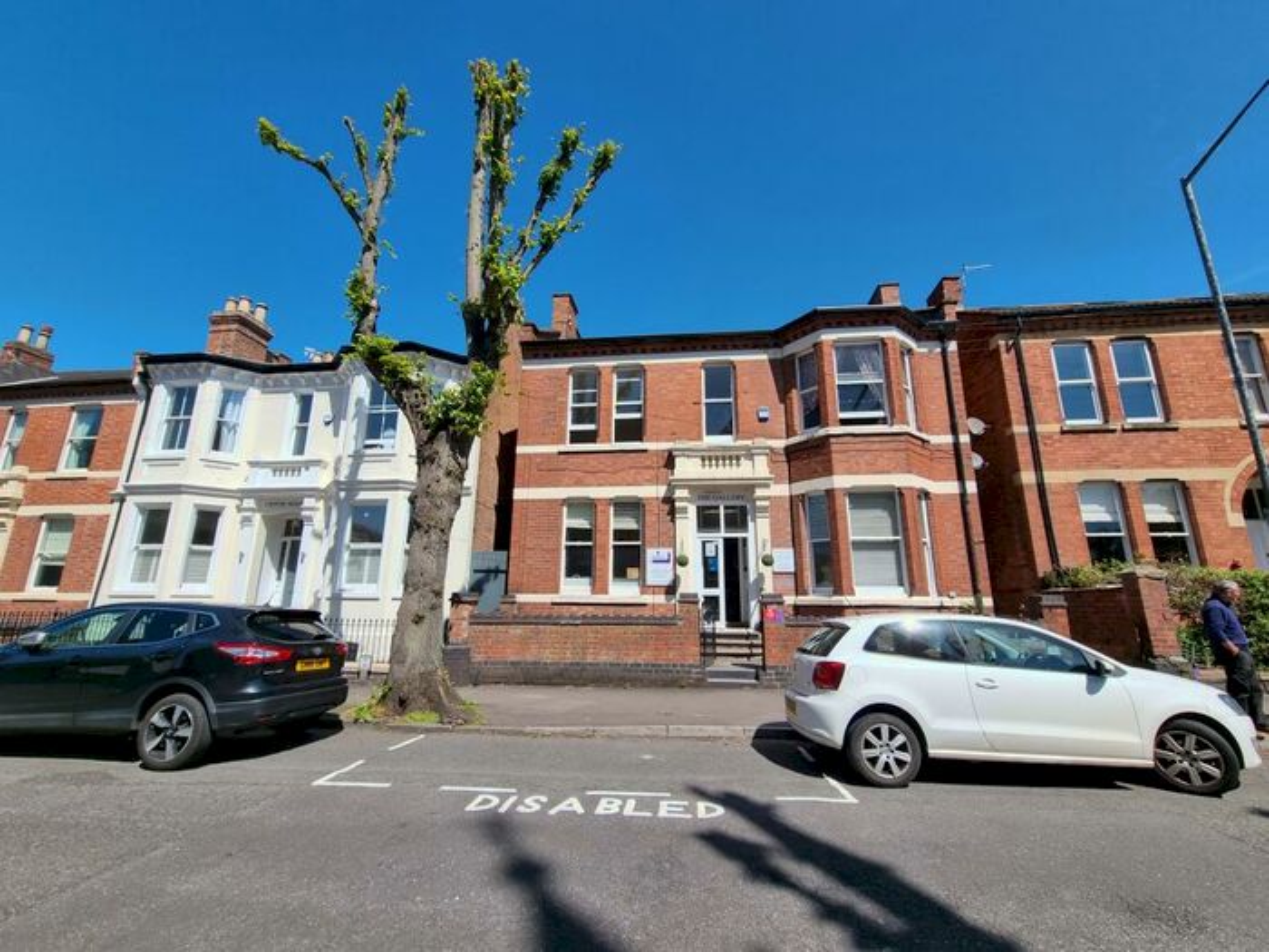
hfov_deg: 106.2
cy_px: 476
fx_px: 477
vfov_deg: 89.9
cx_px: 634
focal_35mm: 13
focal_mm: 2.2
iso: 50
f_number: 2.2
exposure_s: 1/2080
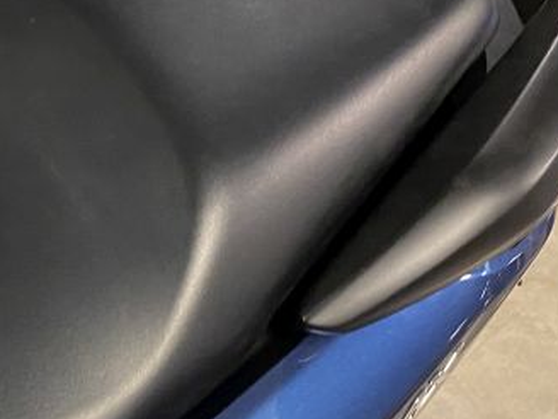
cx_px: -68
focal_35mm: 84
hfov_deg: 21.9
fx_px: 1354
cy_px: 229
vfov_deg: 17.6
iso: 400
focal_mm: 4.25
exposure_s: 1/50
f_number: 1.8
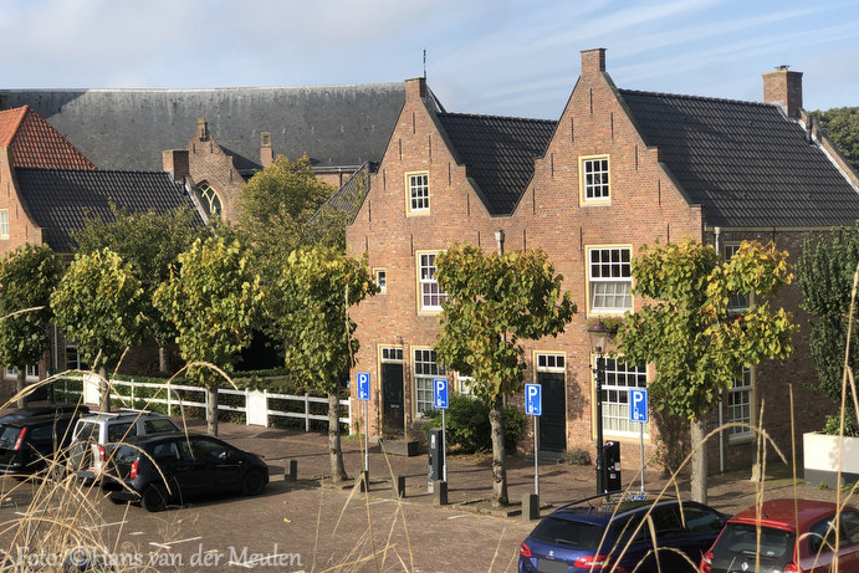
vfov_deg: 22.6
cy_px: 280
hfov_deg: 33.4
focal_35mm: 60
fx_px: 1432
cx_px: 429
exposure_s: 1/631
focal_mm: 6.6
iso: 20
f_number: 2.8
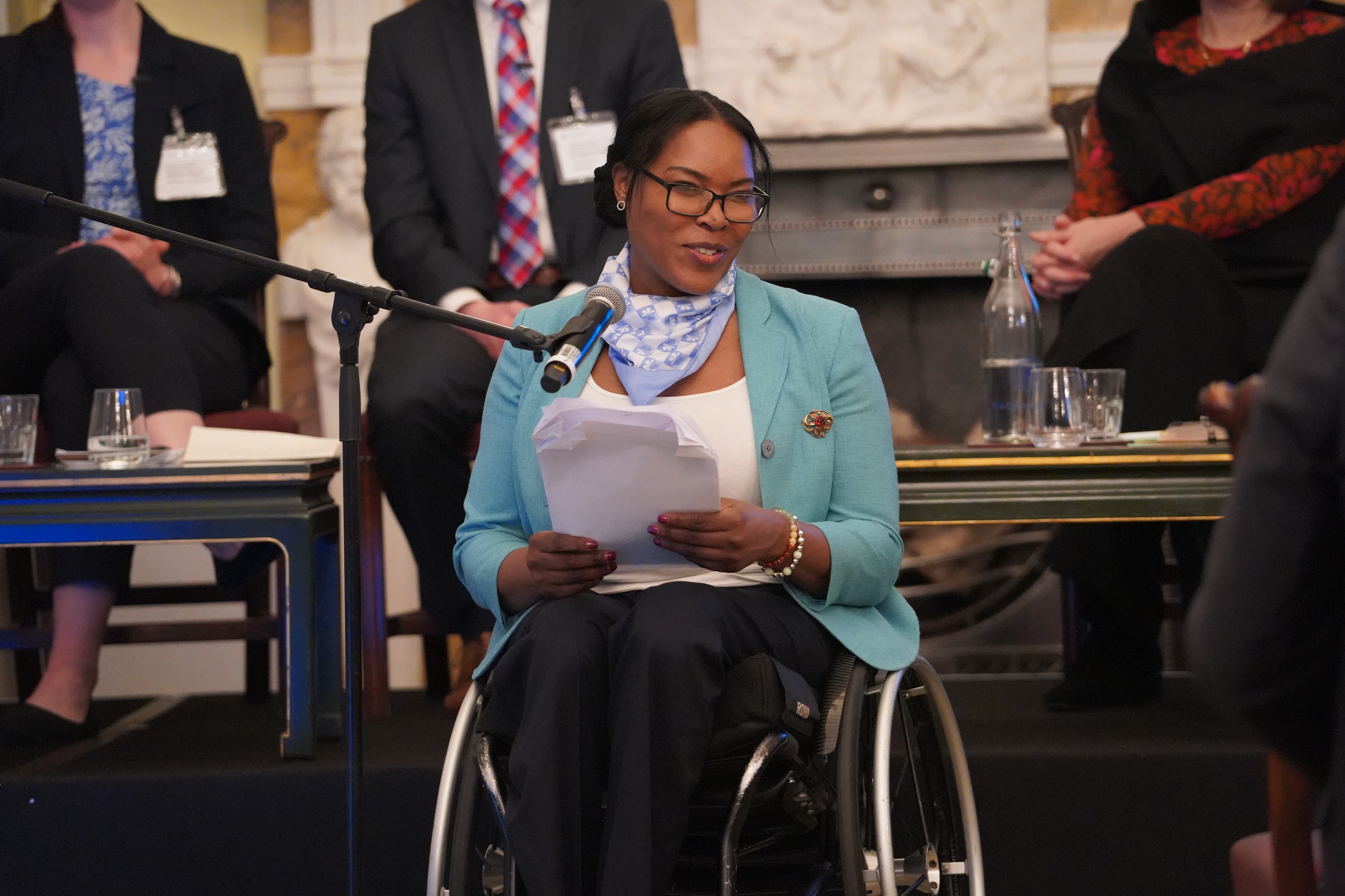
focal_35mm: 184
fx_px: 6874
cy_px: 443
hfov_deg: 11.2
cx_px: 666
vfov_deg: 7.5
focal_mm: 180
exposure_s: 1/125
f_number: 4
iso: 12800
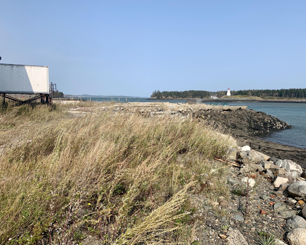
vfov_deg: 51.5
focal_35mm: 28
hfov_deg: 62.1
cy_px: 123
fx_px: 254
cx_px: 168
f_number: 1.8
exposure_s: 1/2481
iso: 25
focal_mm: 4.25
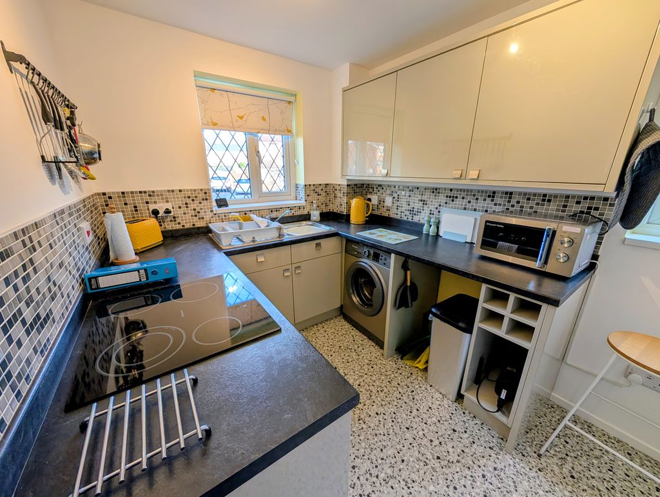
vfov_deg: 94.6
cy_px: 248
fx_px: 229
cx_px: 330
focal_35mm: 12
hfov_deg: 110.5
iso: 60
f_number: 1.7
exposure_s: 1/90.6
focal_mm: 2.02
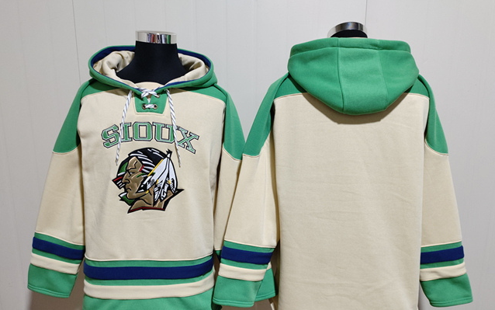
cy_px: 185
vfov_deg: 45.8
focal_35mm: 27
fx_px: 364
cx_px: 251
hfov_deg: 68.4
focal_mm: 5.42
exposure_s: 1/33.3
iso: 431
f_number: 1.89
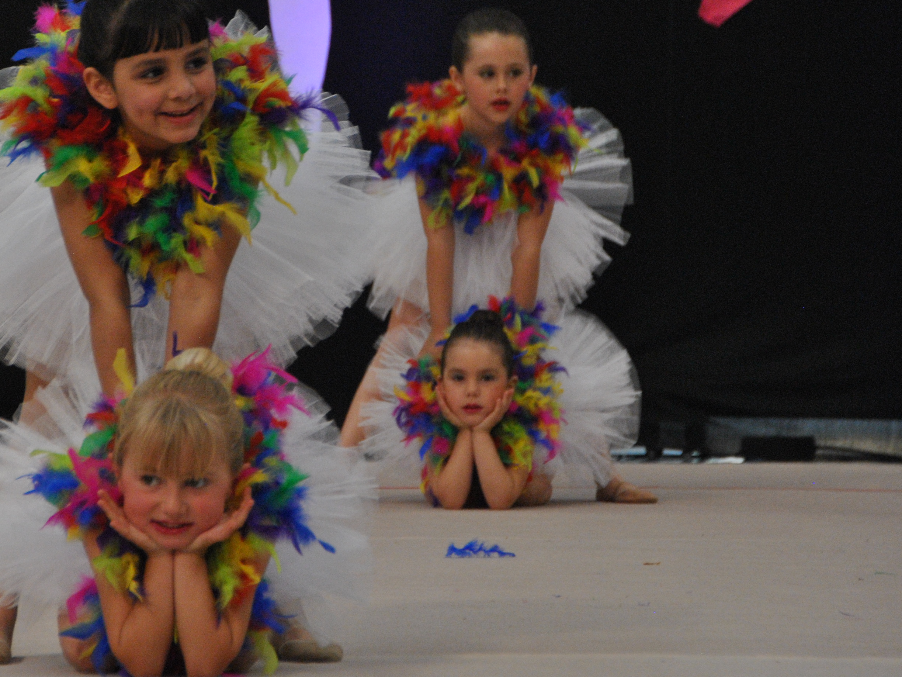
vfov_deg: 4.6
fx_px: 8339
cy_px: 280
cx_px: 371
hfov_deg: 6.2
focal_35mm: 320
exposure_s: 1/200
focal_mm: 140
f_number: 6
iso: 800
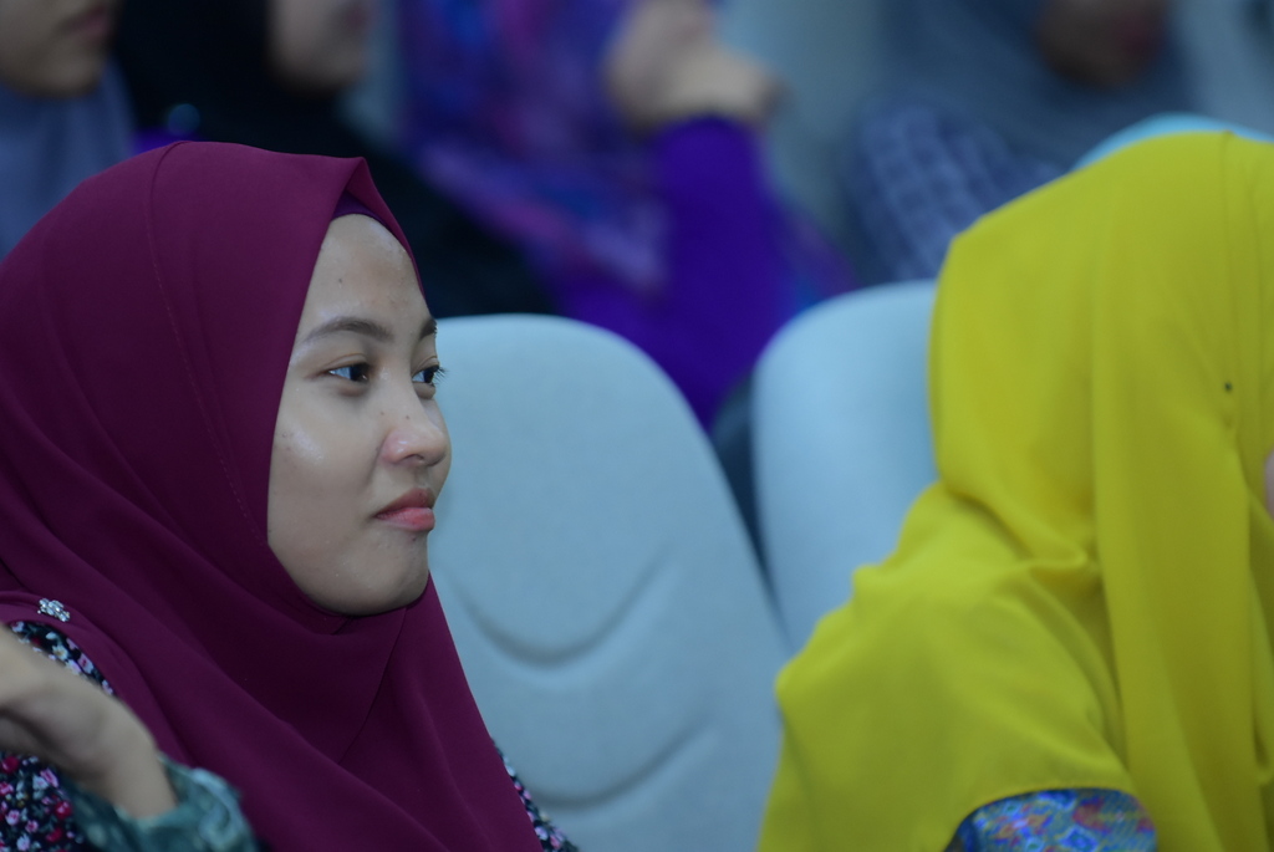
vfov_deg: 5.2
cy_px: 426
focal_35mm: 262
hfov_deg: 7.8
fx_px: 9299
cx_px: 637
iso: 2000
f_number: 2.8
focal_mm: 175
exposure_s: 1/160
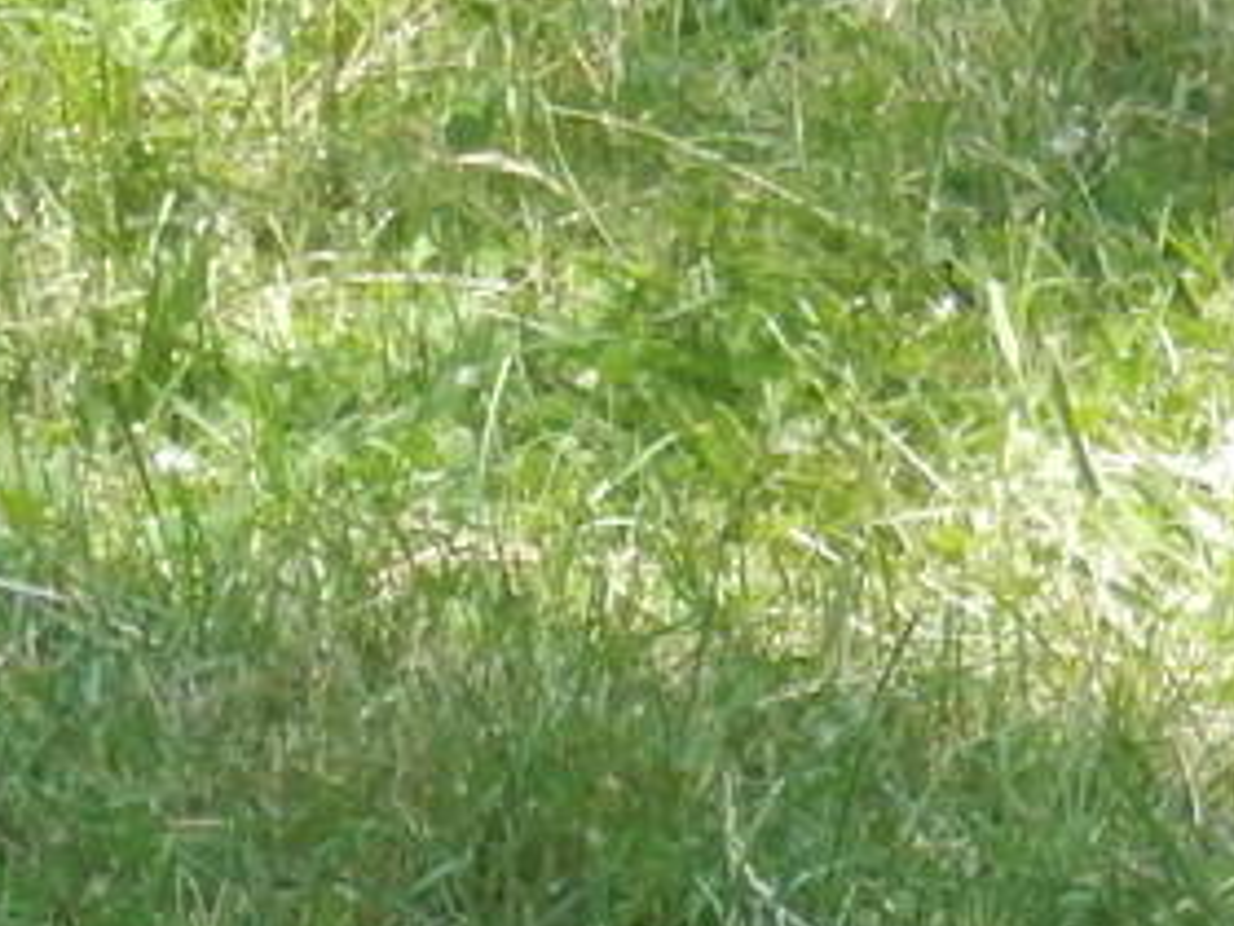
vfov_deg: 0.8
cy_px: 2535
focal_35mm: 1820
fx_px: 64880
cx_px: -1049
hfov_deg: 1.1
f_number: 5.7
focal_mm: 56.5
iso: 320
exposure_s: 1/250
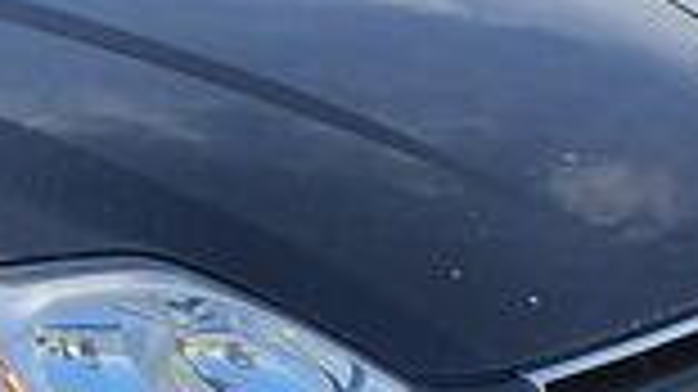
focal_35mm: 117
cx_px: -329
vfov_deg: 10.3
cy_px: 176
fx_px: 2164
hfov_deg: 16.7
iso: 50
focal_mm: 4.32
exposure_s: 1/1028
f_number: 2.4
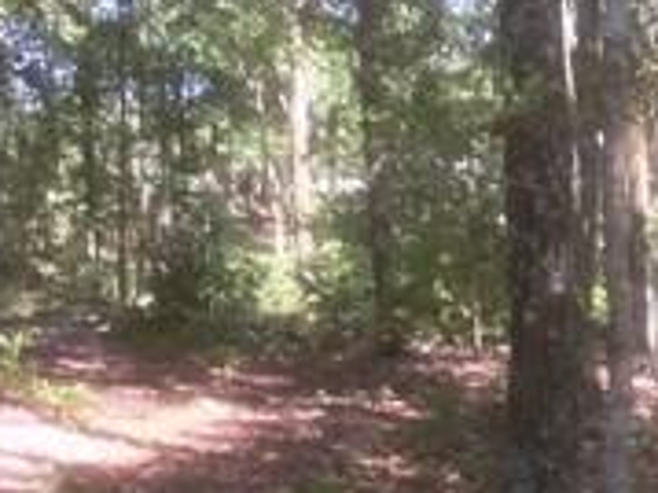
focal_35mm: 111
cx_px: 665
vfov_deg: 13.3
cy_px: 272
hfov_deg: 17.3
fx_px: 2109
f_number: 2.4
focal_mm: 3.3
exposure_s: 1/120
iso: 32
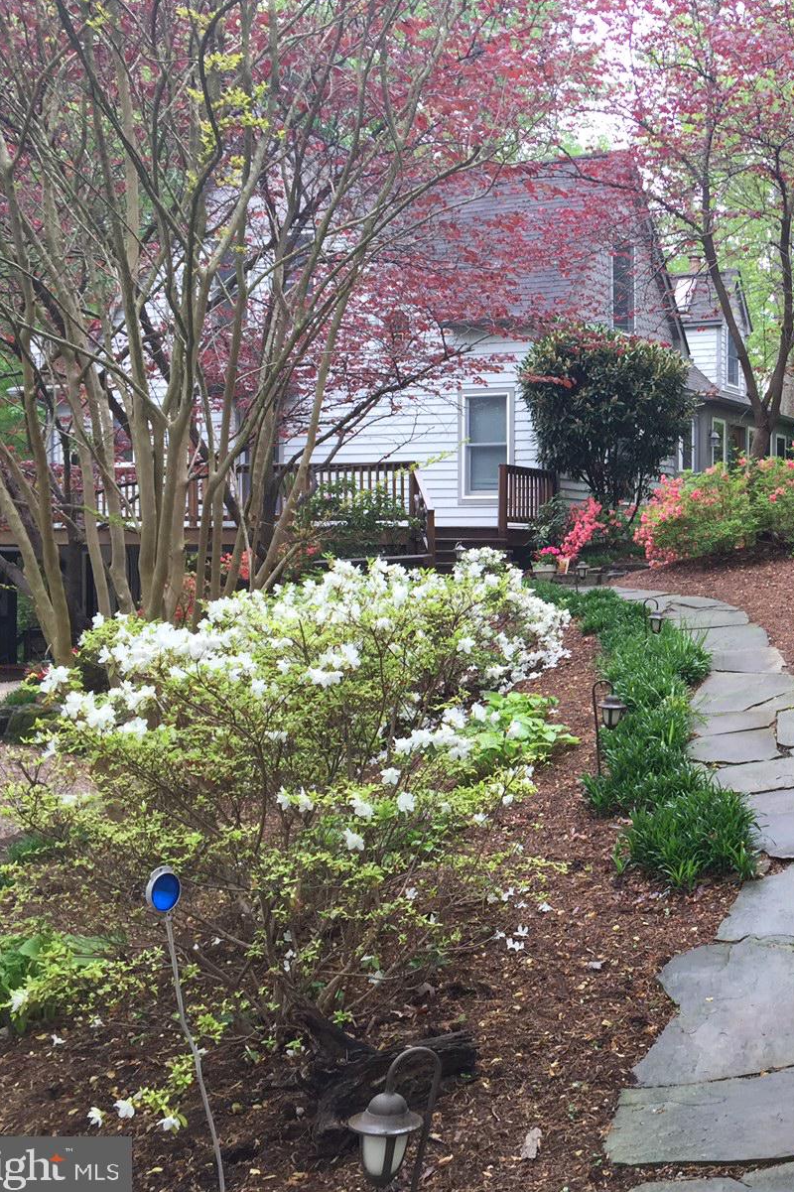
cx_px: 744
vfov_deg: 47.4
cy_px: 594
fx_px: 1357
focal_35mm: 41
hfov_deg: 30.8
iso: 40
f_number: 2.2
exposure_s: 1/120
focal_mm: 4.15
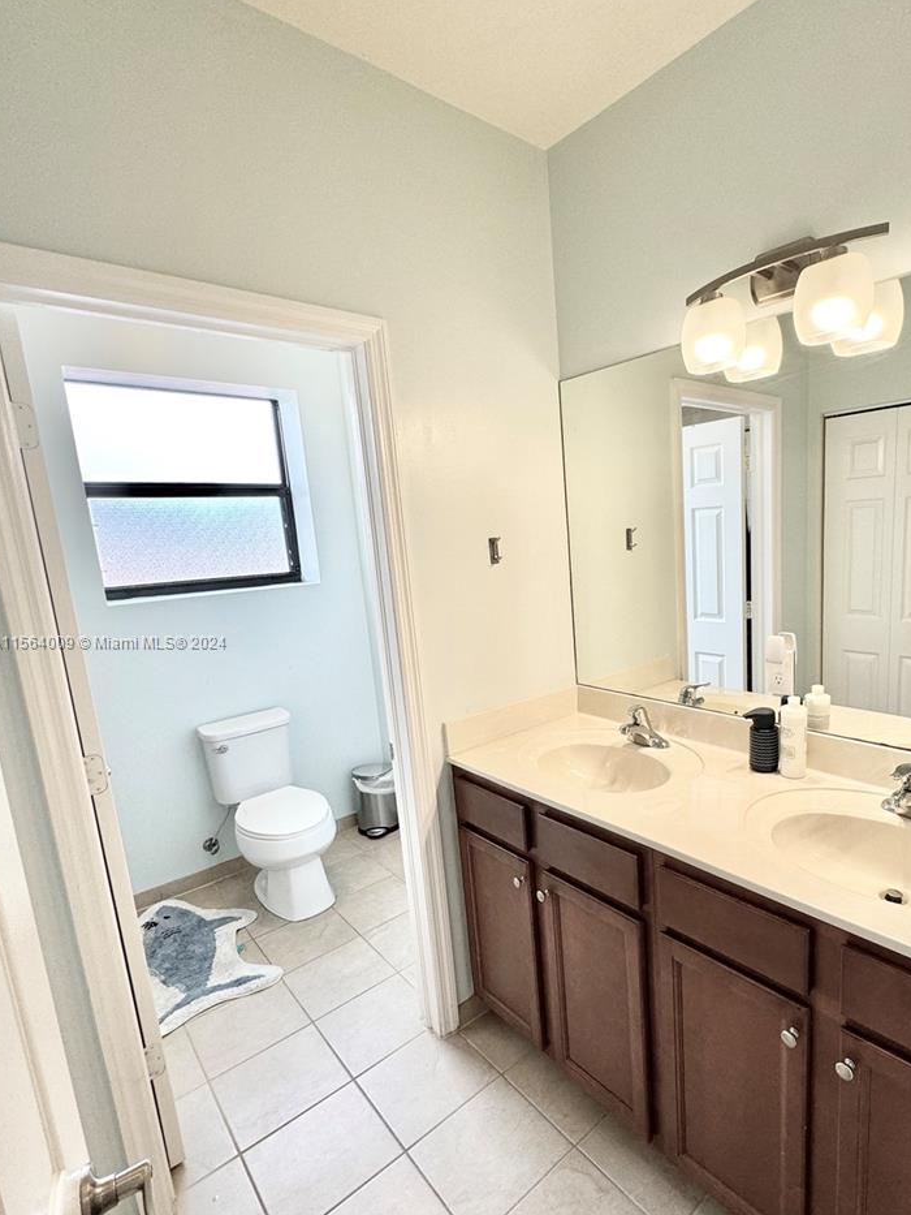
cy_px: 643
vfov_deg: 87.7
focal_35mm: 18
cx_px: 573
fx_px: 631
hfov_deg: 70.4
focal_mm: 2.22
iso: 80
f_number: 2.2
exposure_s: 1/120
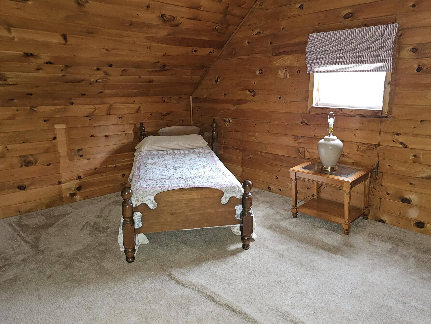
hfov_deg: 65.3
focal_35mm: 27
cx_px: 227
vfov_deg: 51.3
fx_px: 336
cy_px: 154
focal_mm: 6.3
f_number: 1.7
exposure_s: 1/10
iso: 320
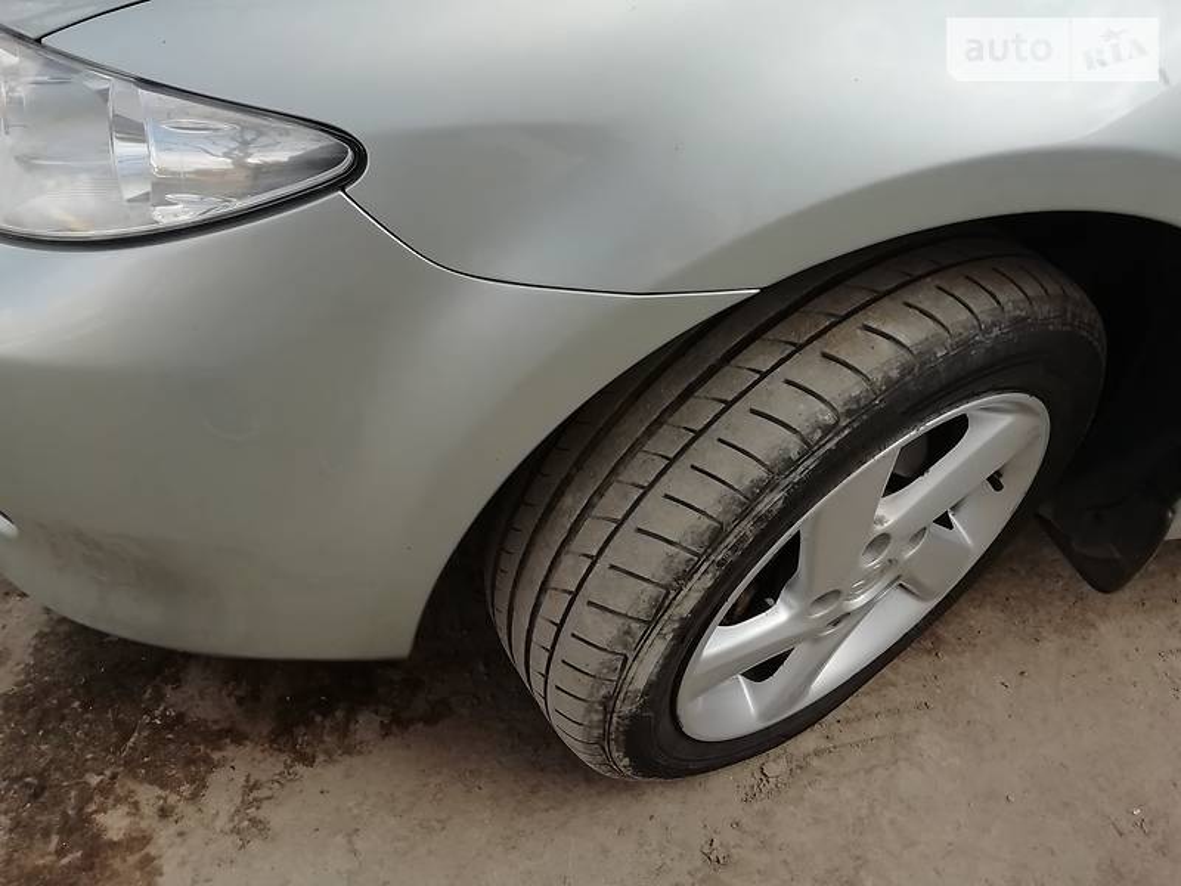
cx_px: 590
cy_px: 443
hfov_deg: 67.3
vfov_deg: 53.1
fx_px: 887
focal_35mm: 26
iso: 50
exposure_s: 1/444
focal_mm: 3.5
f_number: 2.2
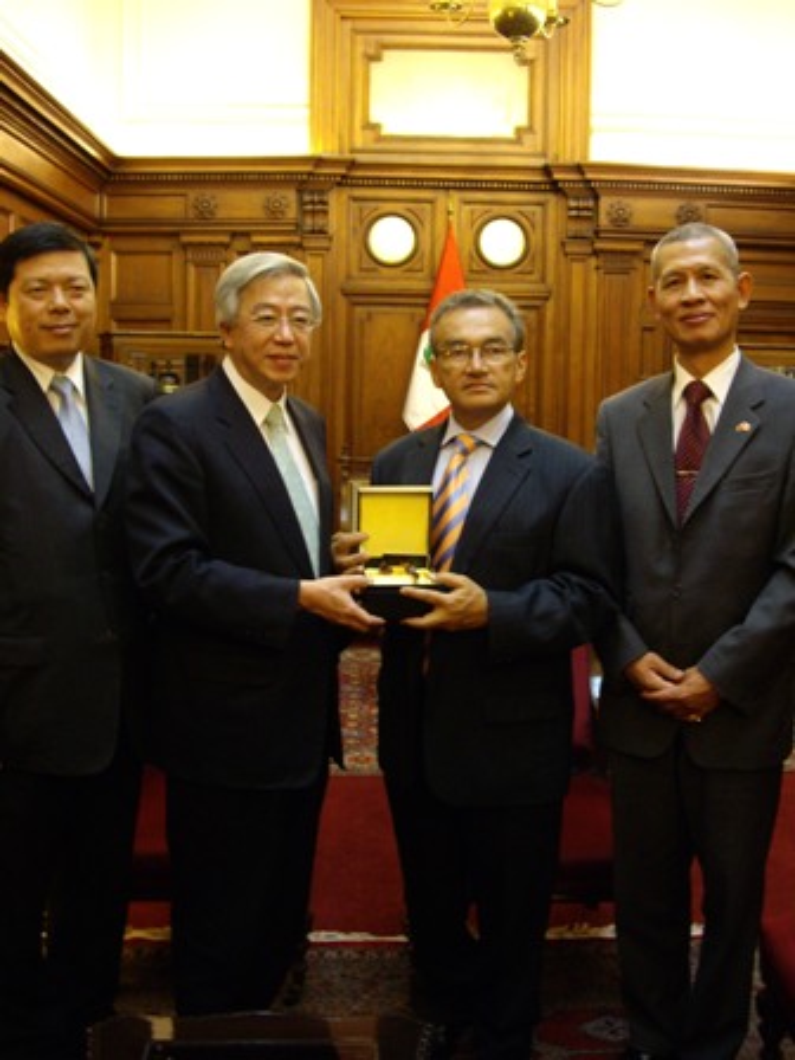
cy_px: 530
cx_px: 398
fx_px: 1164
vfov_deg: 49.0
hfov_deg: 37.7
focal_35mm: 38
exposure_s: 1/8
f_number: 2.8
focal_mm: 7.9
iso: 400
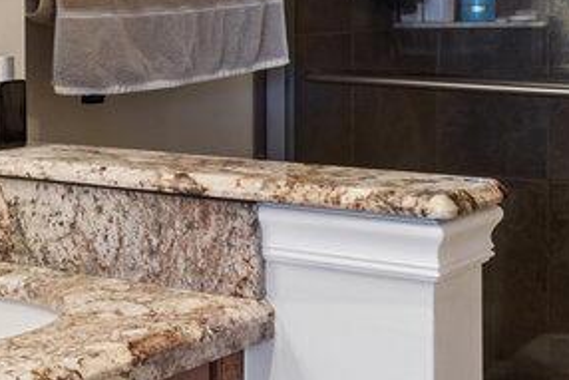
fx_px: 1486
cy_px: 50
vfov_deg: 14.4
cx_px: -10
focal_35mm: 94
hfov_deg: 20.9
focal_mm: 14
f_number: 8
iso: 320
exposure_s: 1/4
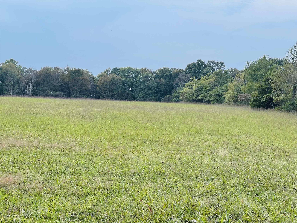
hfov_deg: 30.3
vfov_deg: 22.9
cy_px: 112
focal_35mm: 64
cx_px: 148
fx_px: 549
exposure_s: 1/282
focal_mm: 7.5
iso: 20
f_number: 2.2
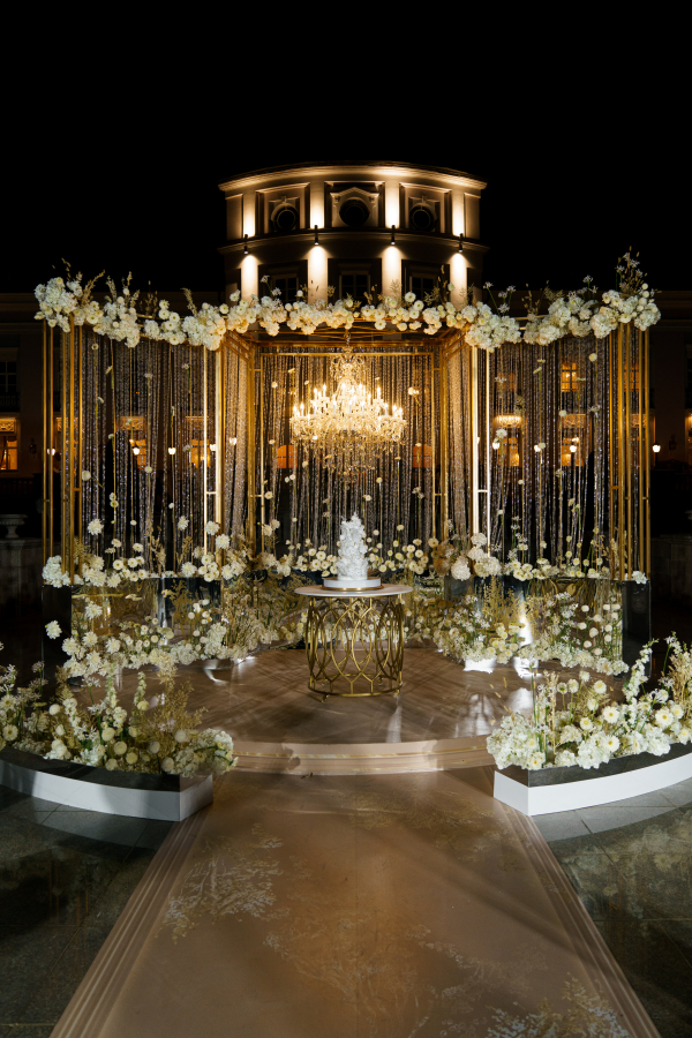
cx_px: 346
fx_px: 692
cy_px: 519
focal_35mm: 24
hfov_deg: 53.1
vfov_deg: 73.7
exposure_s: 1/100
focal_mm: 24
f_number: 2.8
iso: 800
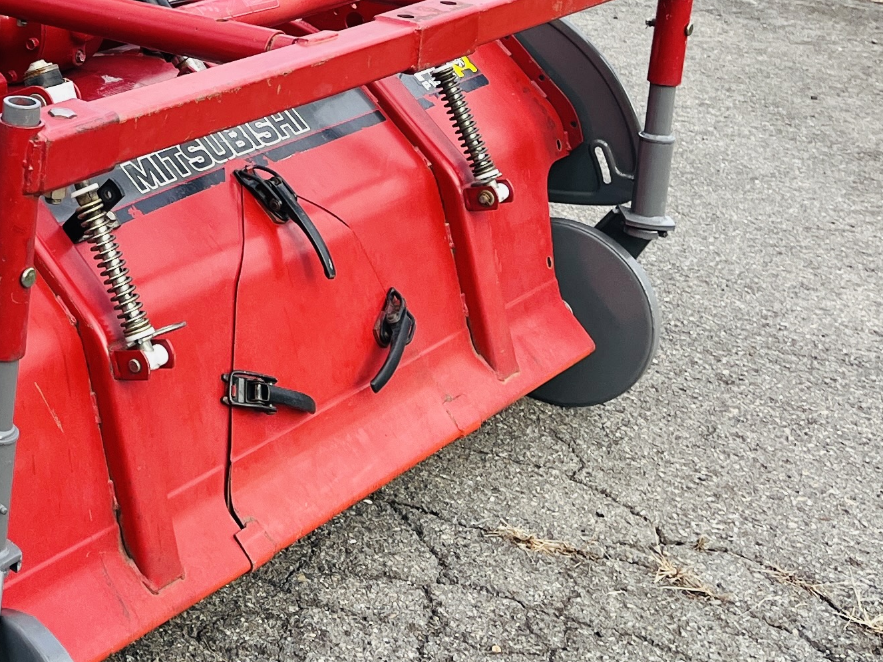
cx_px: -264
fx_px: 2015
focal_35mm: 79
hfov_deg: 22.2
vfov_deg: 18.0
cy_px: -49
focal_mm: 5.1
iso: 50
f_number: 1.6
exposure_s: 1/727
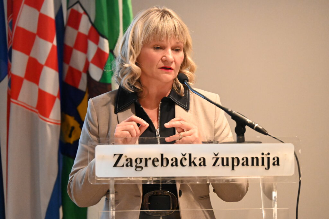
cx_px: 164
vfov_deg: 6.9
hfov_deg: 10.3
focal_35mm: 200
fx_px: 1826
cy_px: 110
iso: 20000
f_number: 6.3
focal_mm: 200
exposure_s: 1/200
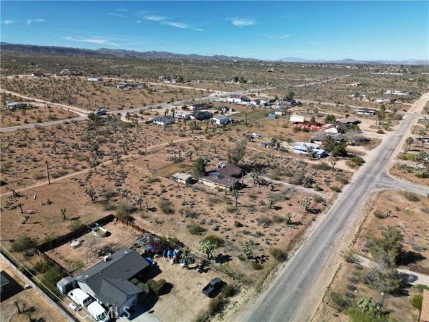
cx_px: 214
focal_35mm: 24
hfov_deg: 71.6
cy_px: 161
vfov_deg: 56.8
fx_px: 297
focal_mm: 6.72
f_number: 1.7
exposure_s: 1/350
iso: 100
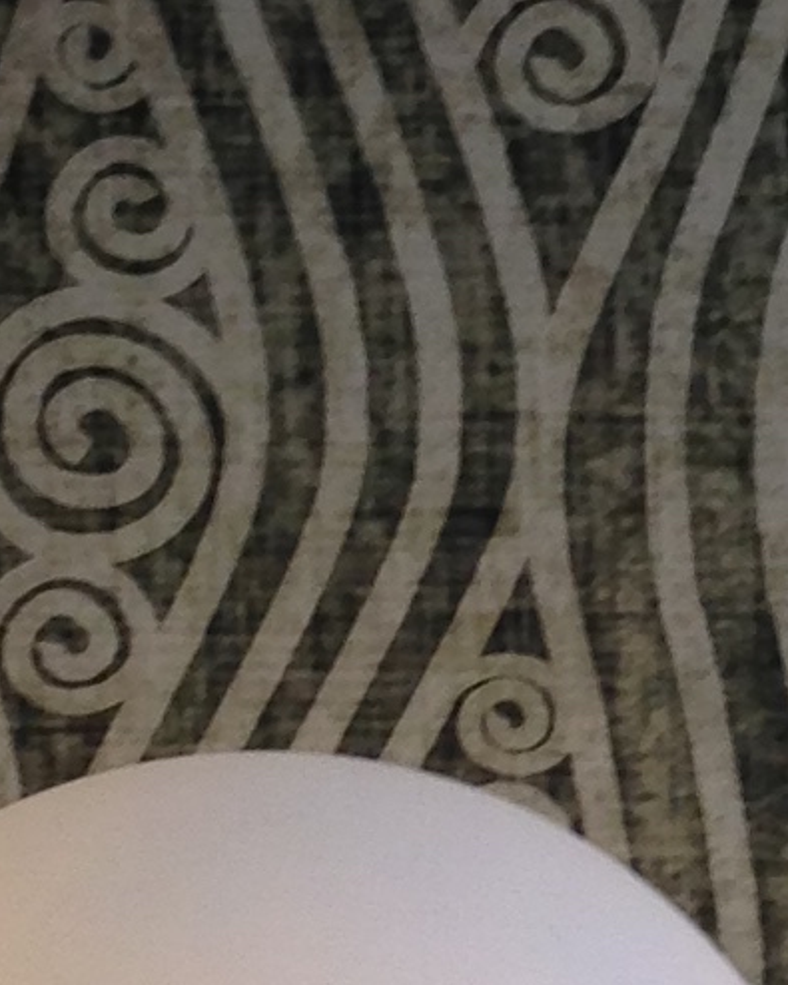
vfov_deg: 9.1
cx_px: 999
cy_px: 219
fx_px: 6211
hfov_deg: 7.2
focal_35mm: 213
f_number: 2.4
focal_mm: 4.12
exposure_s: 1/120
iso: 50
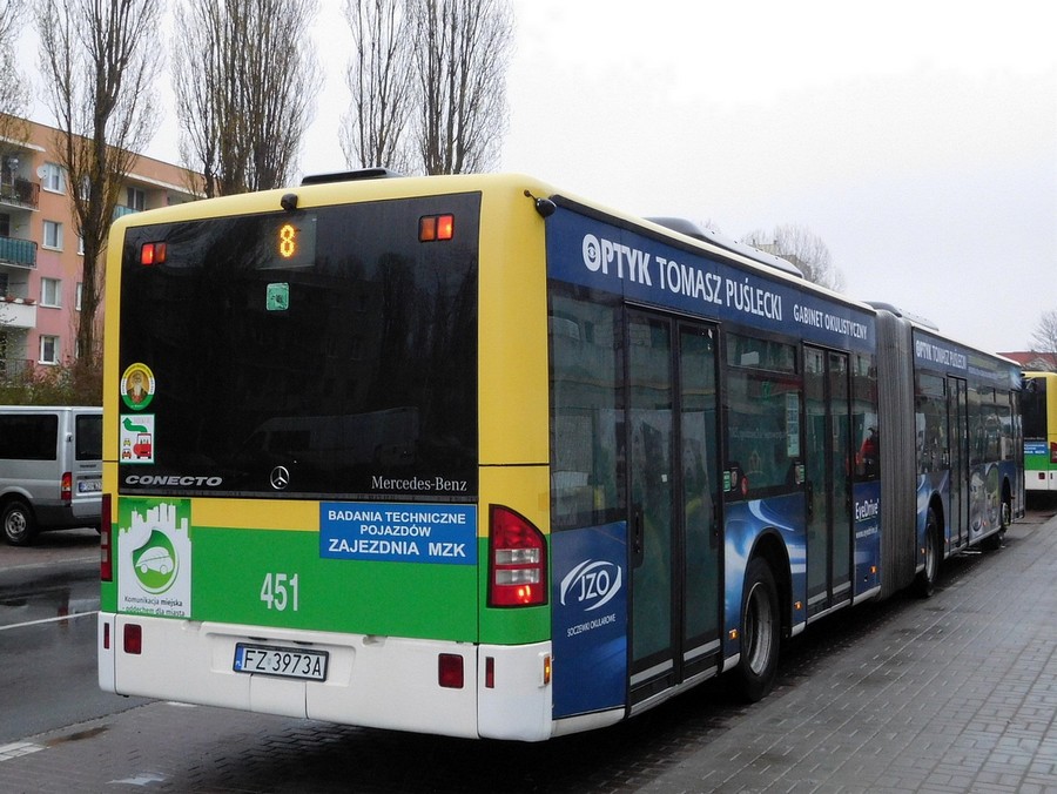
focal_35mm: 40
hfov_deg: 46.8
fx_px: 1222
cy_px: 397
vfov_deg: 36.0
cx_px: 528
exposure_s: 1/200
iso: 400
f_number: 3.9
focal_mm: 7.1
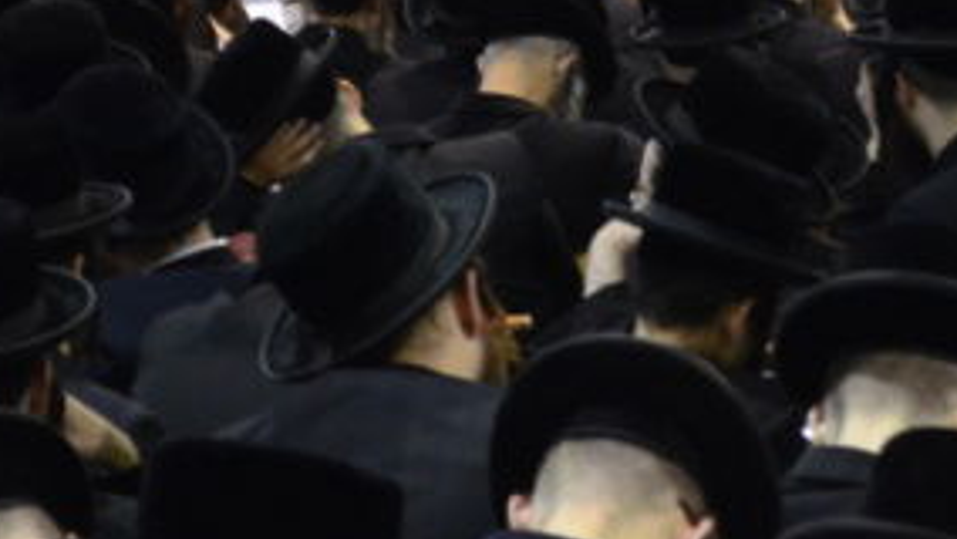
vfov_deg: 3.9
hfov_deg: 6.9
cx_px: 812
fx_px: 7892
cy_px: -465
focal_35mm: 311
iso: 1600
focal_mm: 55
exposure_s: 1/20
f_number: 5.6
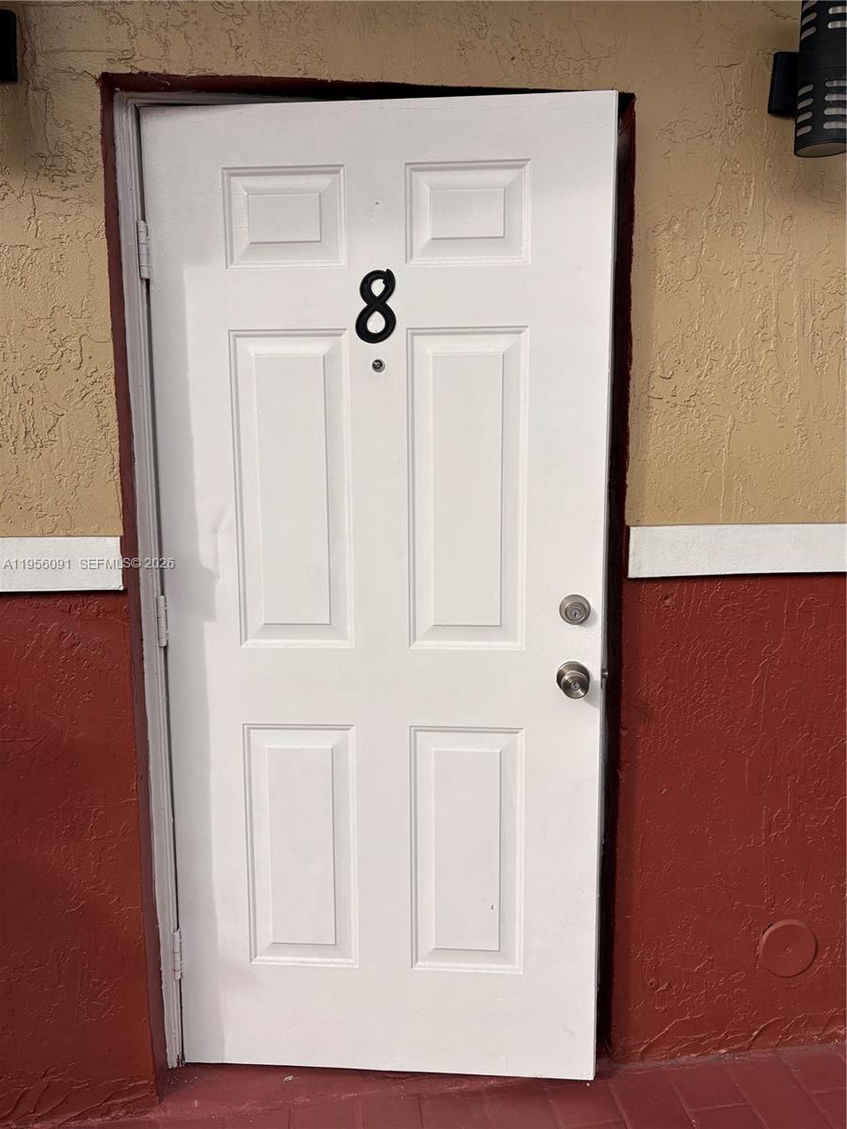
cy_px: 564
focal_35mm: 26
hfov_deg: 53.1
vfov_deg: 67.3
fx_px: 848
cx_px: 424
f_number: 1.6
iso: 50
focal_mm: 5.96
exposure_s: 1/3125
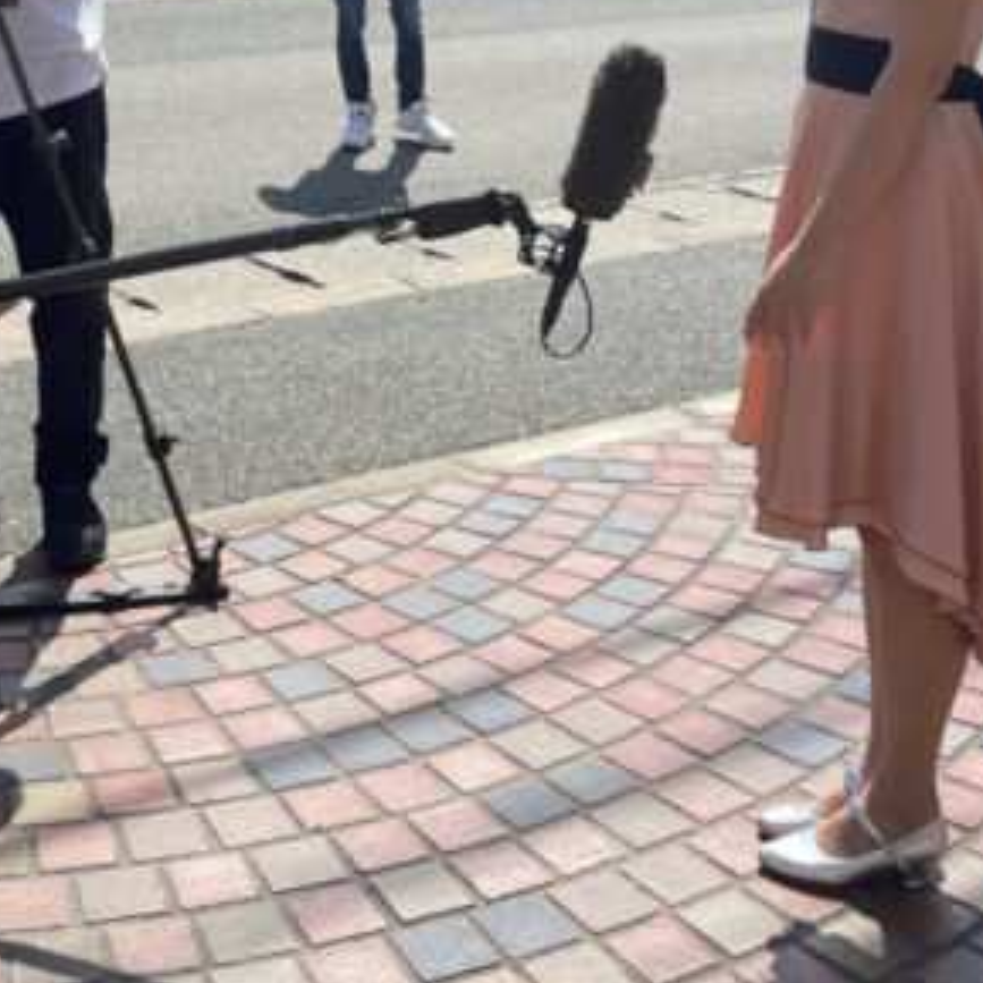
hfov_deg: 28.0
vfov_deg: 26.7
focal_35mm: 61
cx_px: 327
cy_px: 7
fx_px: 1960
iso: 32
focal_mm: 4.2
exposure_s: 1/3300
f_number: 1.6
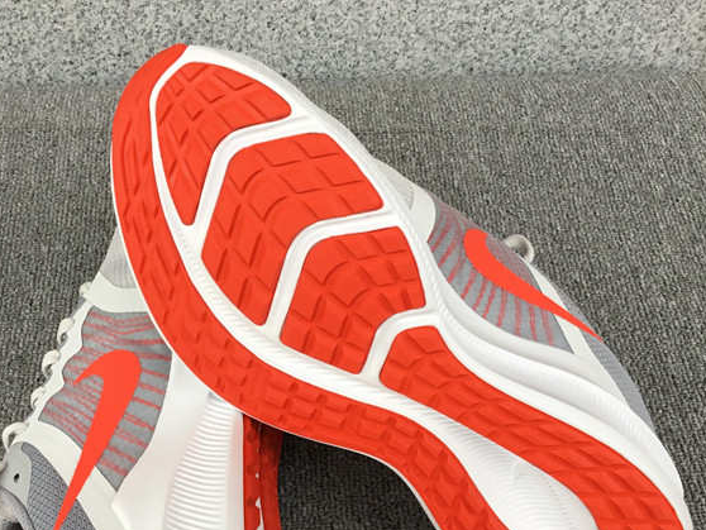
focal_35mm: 50
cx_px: 288
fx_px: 1020
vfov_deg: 28.9
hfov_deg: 38.0
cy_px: 356
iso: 32
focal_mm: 3.3
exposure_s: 1/50
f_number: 2.4
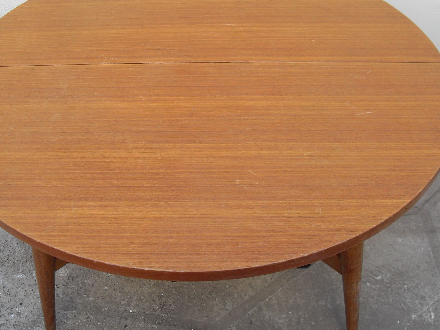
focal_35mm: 44
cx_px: 198
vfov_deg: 32.8
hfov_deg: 42.9
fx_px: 559
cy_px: 144
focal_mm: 6.3
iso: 80
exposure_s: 1/125
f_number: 2.8
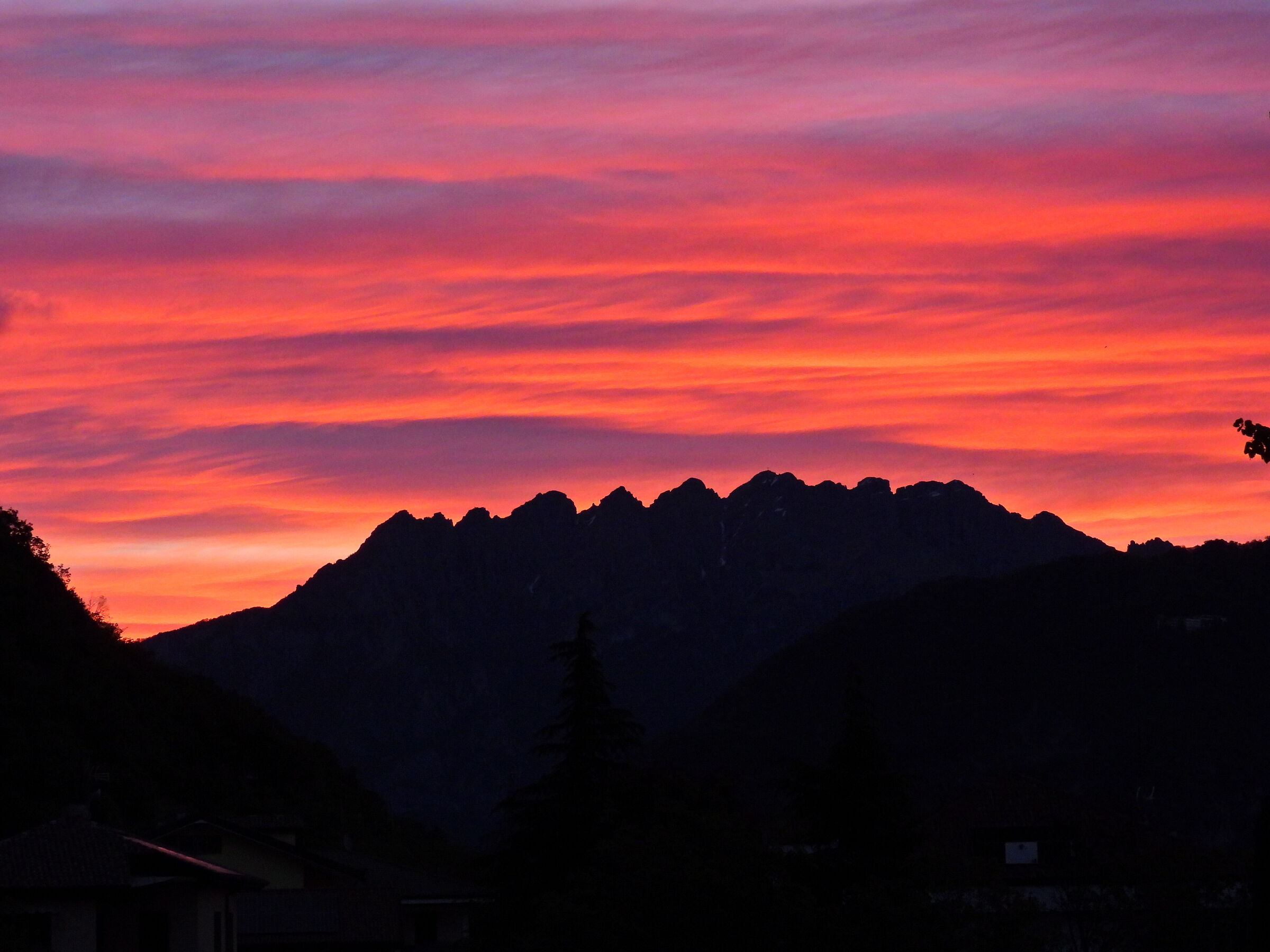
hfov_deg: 17.1
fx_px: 4219
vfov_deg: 12.9
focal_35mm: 115
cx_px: 635
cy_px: 476
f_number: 5.6
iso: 400
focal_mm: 20.5
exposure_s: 1/200
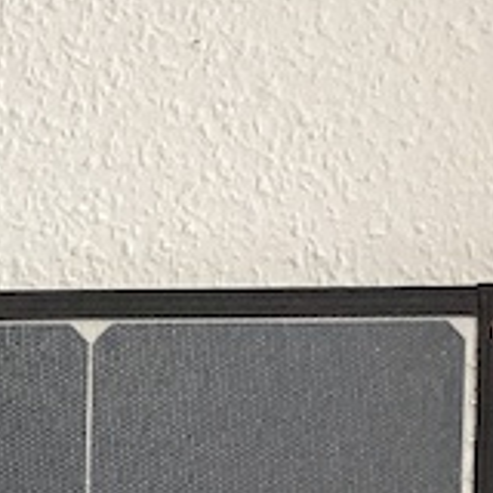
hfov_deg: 10.2
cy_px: 844
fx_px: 2369
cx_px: -712
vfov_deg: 11.2
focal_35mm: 147
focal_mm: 4.25
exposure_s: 1/60
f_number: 1.8
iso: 500
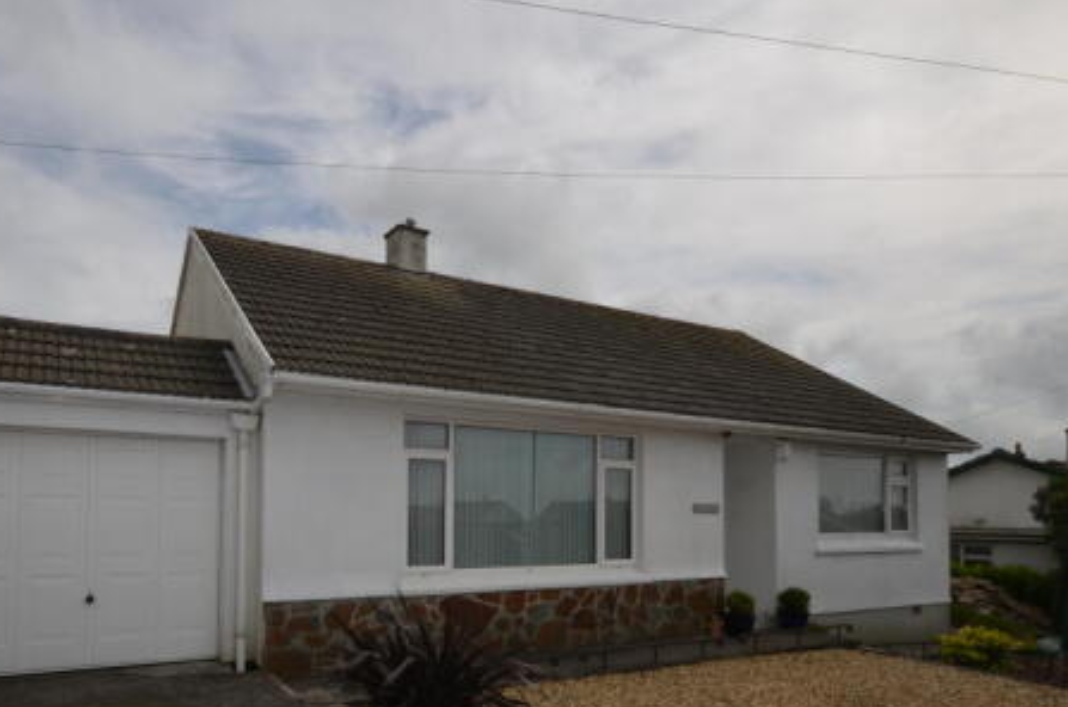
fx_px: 651
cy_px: 475
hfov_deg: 77.4
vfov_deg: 55.7
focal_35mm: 22
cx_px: 406
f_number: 10
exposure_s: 1/250
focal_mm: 10
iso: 100
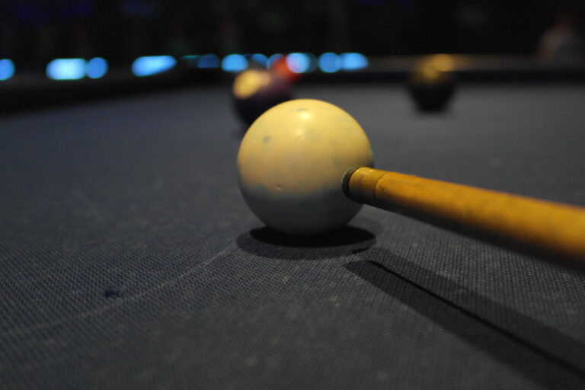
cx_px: 292
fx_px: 699
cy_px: 195
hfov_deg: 45.4
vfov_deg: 31.2
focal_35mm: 43
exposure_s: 1/25
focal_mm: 28
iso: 1600
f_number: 4
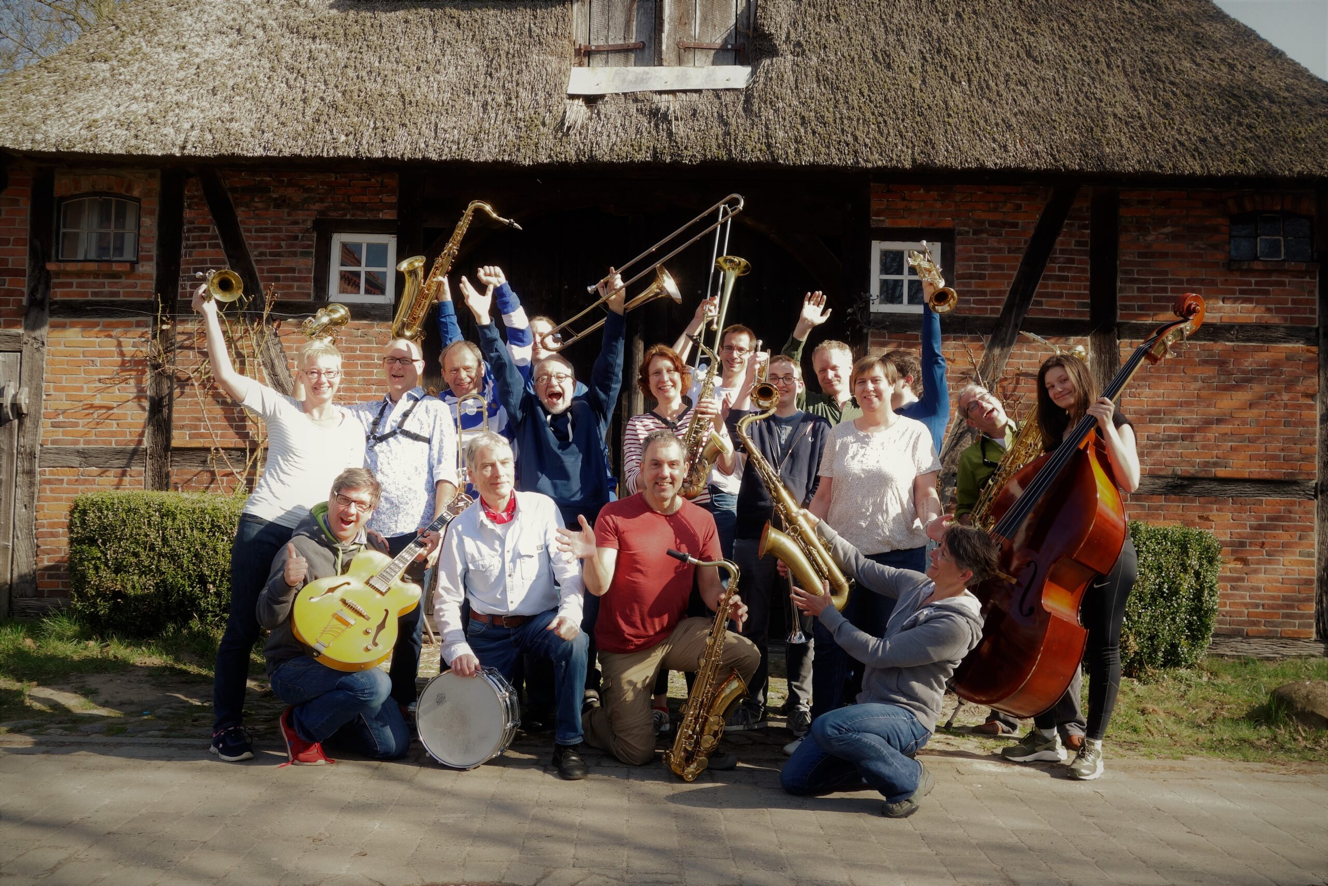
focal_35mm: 31
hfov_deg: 60.3
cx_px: 664
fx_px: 1144
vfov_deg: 42.3
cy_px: 443
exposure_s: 1/125
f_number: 5.6
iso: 125
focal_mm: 11.6
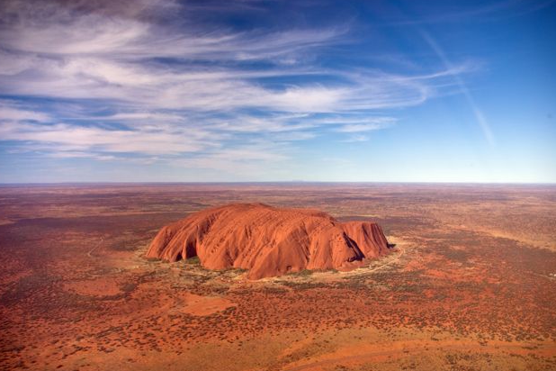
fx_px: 432
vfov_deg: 46.4
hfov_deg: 65.5
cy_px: 188
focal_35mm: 28
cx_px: 278
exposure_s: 1/180
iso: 100
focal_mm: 18
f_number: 6.7
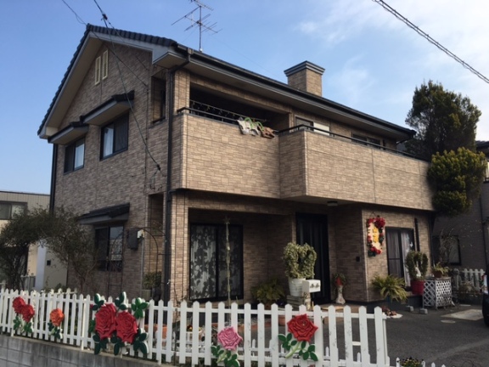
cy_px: 184
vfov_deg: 48.2
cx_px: 244
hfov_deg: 61.7
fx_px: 410
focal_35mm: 29
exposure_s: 1/836
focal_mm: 4.15
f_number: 2.2
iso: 25
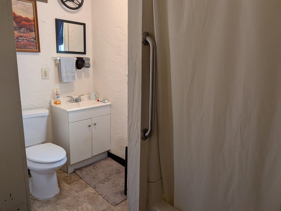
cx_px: 140
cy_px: 106
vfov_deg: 56.8
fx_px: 195
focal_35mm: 24
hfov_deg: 71.6
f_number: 1.7
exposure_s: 1/79.5
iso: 31
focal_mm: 4.53
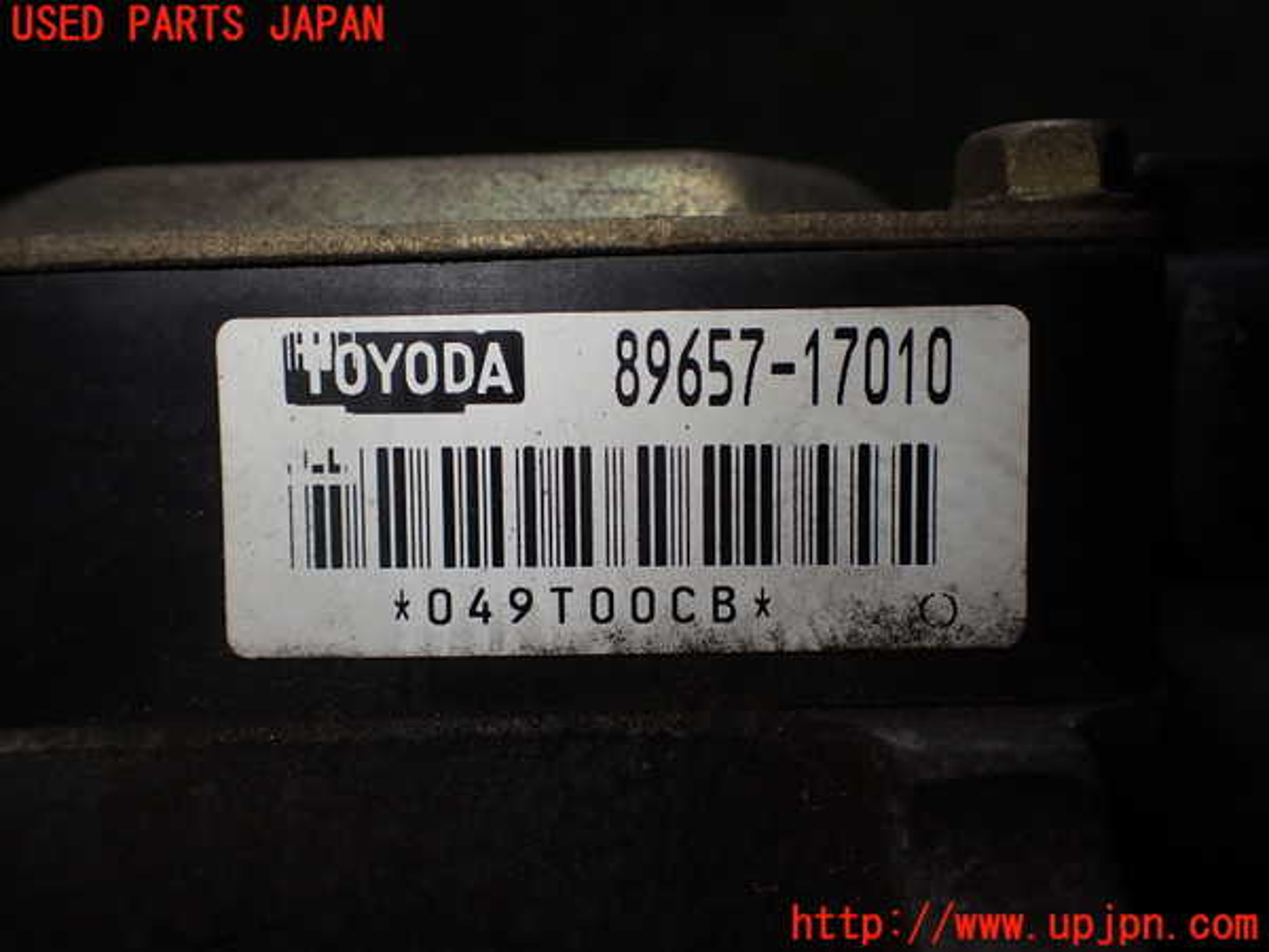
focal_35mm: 32
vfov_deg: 44.2
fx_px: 1173
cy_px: 476
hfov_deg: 56.8
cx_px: 634
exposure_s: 1/200
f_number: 2.4
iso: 100
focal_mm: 5.79
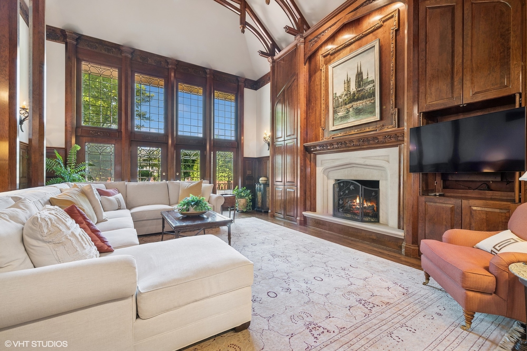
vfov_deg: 77.3
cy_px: 176
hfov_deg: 100.4
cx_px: 264
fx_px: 220
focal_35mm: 15
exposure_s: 1/15
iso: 200
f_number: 9.5
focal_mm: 15
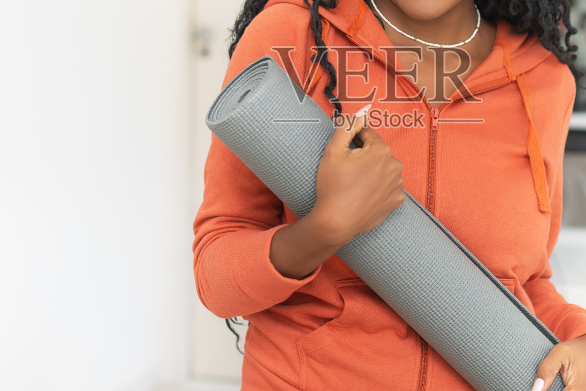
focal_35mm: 95
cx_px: 378
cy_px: 90
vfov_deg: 14.3
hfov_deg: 21.4
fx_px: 1547
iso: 125
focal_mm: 55
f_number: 2.8
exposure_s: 1/250
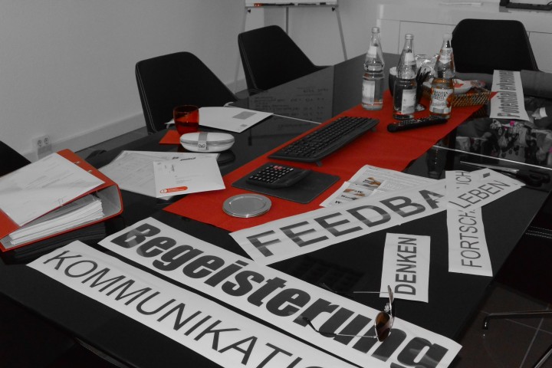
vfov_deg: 34.2
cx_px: 276
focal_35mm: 39
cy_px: 184
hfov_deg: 49.6
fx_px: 598
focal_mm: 14.5
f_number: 4
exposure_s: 1/60
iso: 1400
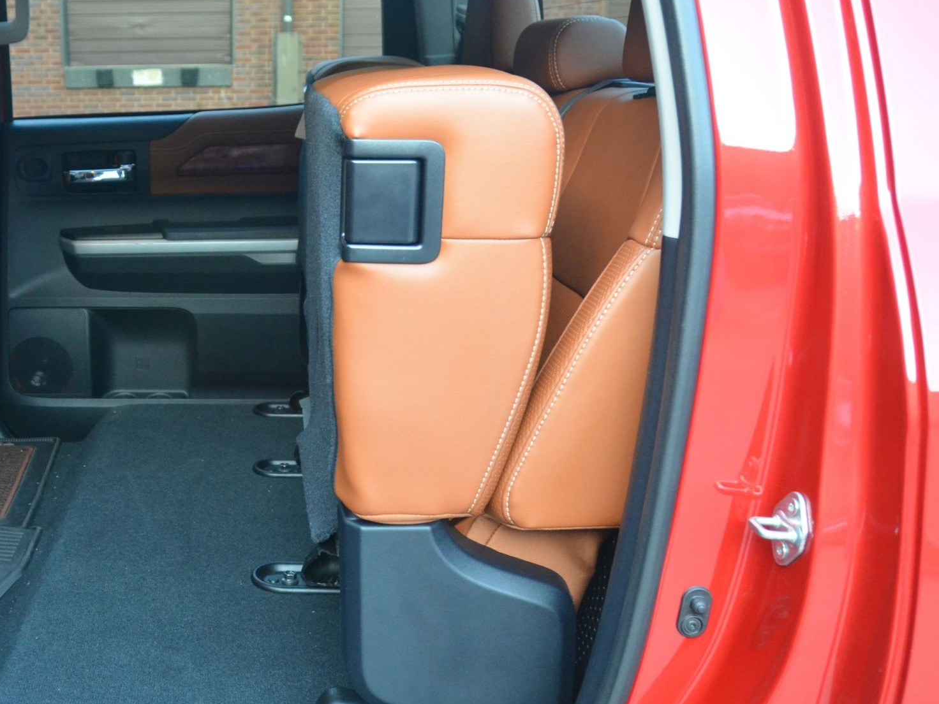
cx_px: 165
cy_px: 378
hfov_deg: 40.8
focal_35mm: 44
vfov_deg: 32.9
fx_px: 1194
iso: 1600
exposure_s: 1/100
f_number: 3.5
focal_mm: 18
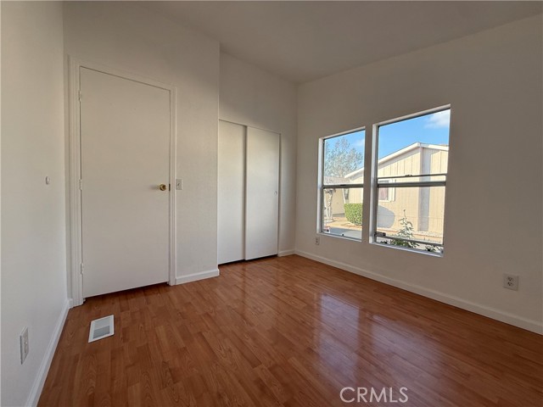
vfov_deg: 85.7
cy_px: 204
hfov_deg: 102.1
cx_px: 272
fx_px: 220
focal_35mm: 14
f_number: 2.2
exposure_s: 1/307
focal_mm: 2.22
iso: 64
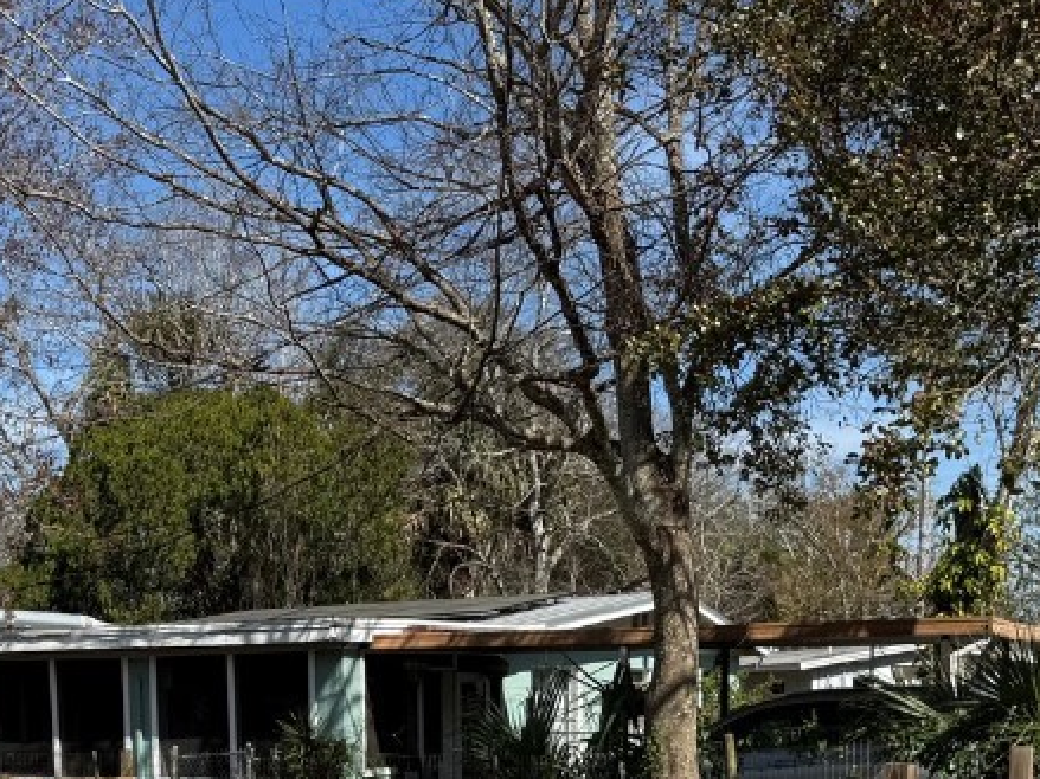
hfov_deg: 33.9
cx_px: 308
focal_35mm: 56
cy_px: 845
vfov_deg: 24.4
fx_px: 1682
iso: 80
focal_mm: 6.76
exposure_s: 1/4608
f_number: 1.78
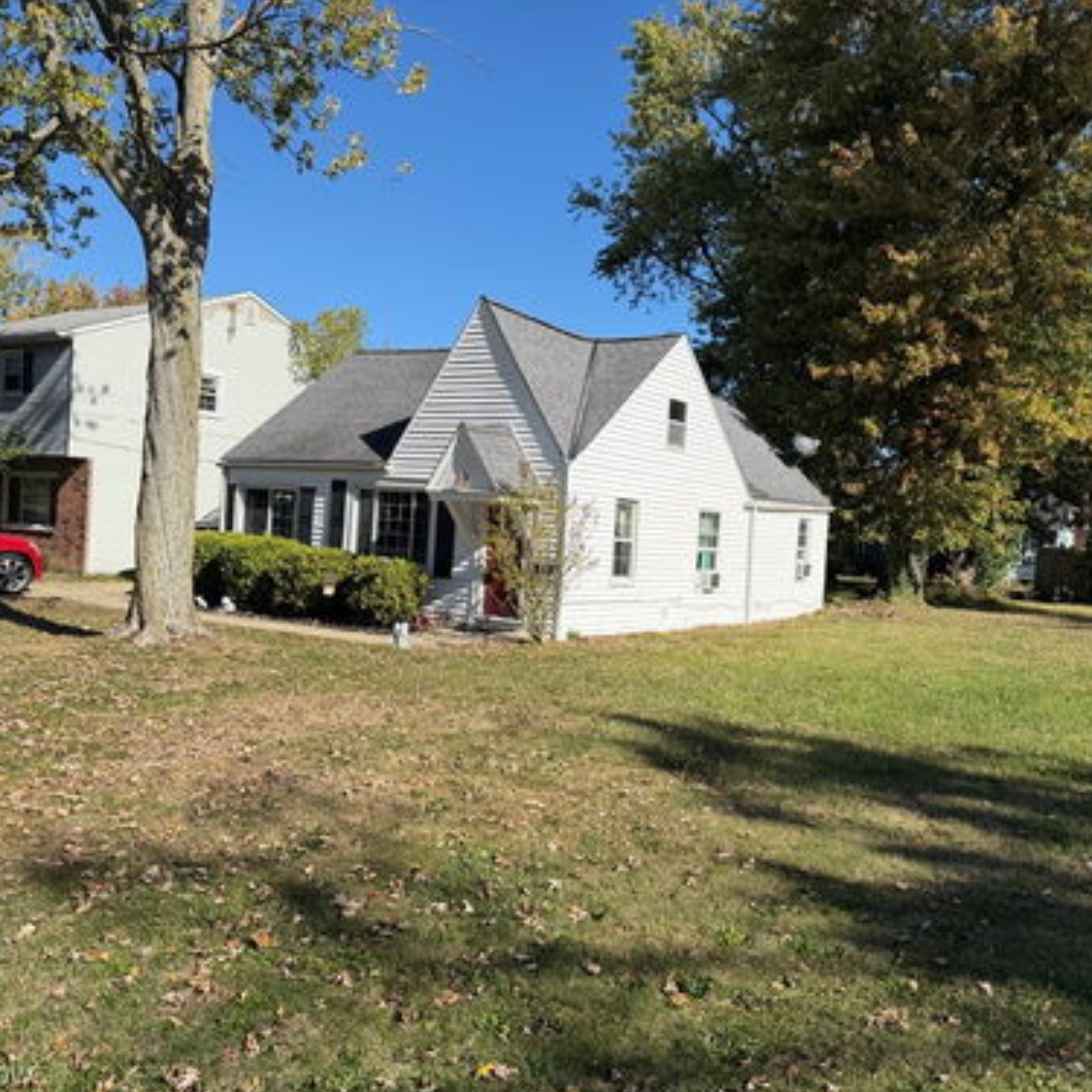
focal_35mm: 29
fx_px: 1035
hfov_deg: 55.4
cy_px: 547
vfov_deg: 55.6
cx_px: 635
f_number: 1.78
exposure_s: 1/5319
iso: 100
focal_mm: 6.76
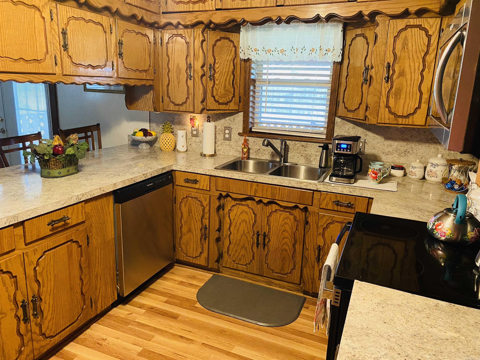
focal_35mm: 26
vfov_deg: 53.1
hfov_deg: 67.3
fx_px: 361
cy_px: 180
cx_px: 240
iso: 500
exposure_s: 1/40
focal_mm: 4.25
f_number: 1.8
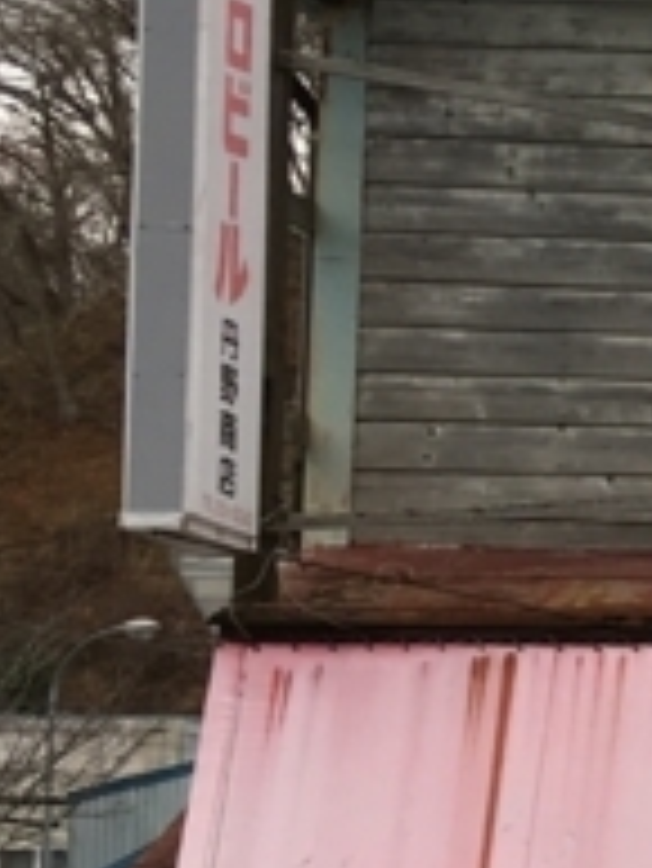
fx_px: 3863
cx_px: 1969
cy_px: 742
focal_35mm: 154
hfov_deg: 8.2
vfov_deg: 12.7
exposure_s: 1/244
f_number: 2.2
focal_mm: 4.15
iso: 25
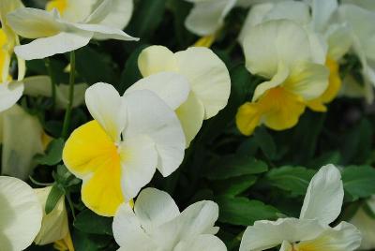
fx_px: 720
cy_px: 126
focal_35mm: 69
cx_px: 188
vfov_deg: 19.8
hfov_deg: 29.2
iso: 100
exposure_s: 1/200
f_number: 8
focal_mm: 46
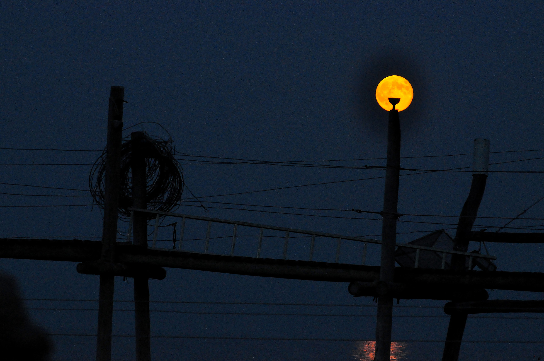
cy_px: 180
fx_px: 4188
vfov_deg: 4.9
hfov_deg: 7.4
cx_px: 272
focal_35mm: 278
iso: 2000
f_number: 11
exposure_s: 1/25
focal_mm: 185
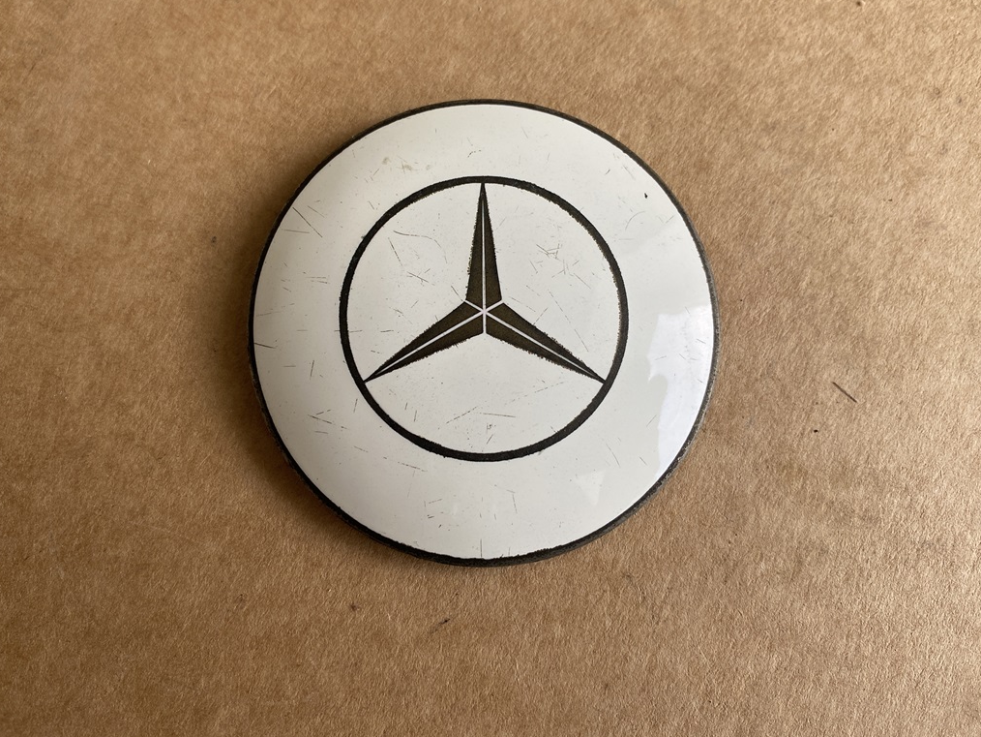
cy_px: 319
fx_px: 879
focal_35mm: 31
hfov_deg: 58.3
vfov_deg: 45.4
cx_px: 463
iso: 50
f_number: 1.8
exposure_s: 1/122
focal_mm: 4.25
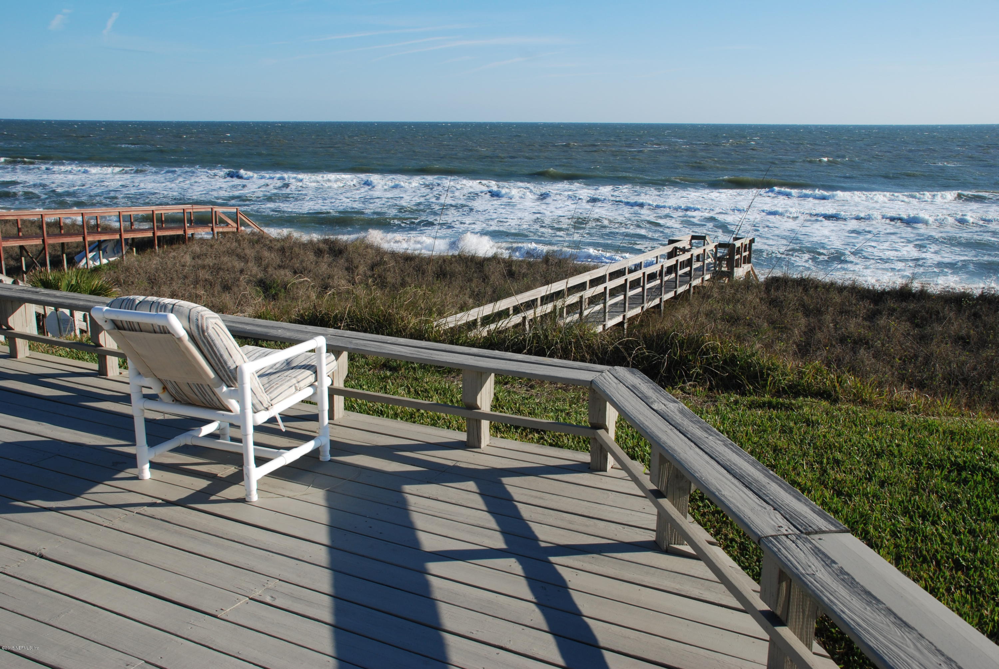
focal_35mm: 33
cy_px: 334
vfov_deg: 40.1
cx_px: 500
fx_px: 917
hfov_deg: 57.2
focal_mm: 22
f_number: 10
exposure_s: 1/200
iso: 125
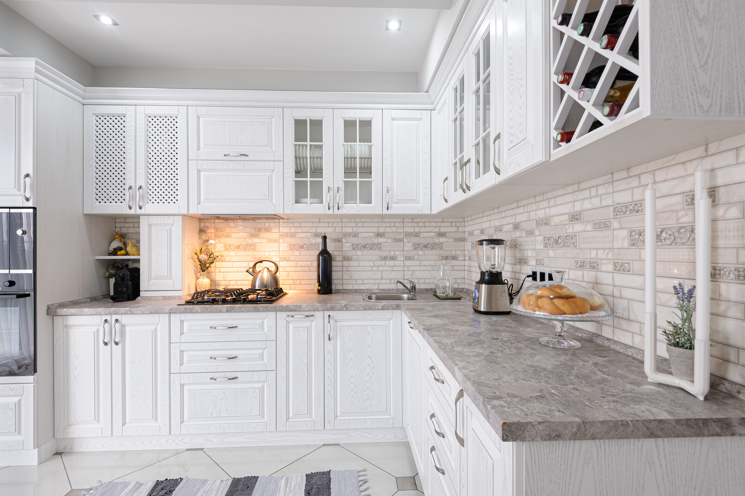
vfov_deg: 73.7
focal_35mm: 16
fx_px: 331
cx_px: 372
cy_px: 248
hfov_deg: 96.8
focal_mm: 16
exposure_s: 1/5
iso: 200
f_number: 10
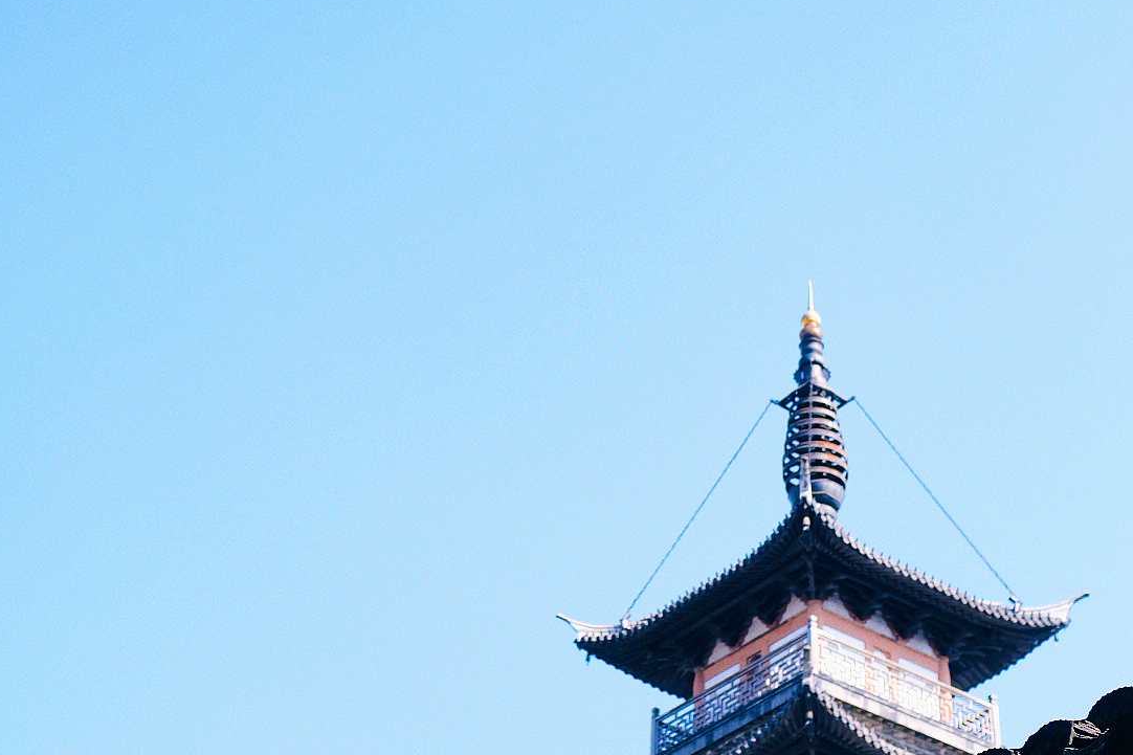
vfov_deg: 15.7
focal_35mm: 87
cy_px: 328
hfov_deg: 23.4
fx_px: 2737
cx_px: 597
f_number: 2.2
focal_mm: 35
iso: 400
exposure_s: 1/4000
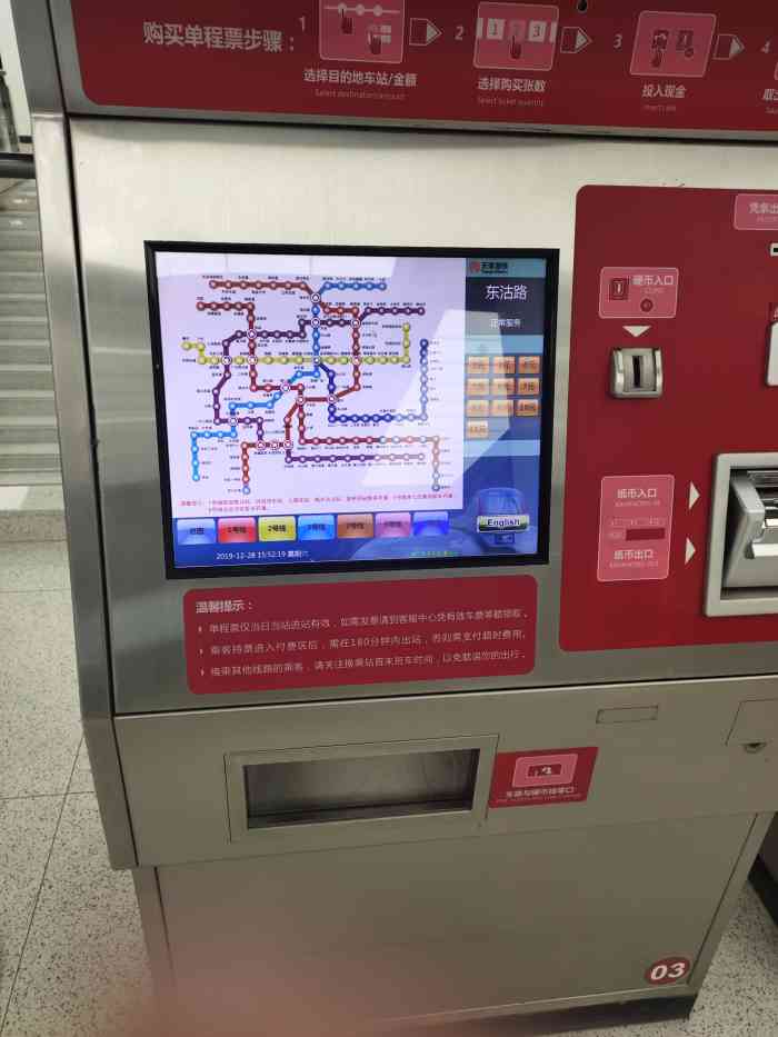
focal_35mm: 23
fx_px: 689
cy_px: 518
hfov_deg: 58.9
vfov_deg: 73.9
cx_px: 389
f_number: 1.79
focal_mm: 4.76
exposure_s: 1/100
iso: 211
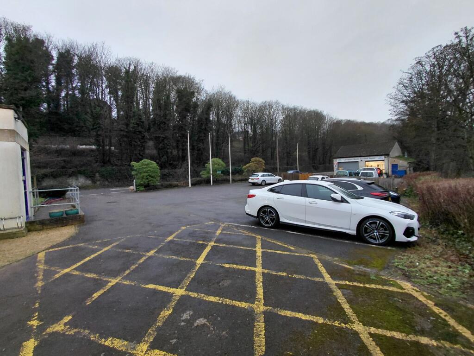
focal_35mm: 16
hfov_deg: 94.5
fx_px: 219
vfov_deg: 78.1
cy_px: 178
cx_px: 237
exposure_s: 1/60
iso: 80
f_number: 2.2
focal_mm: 1.64
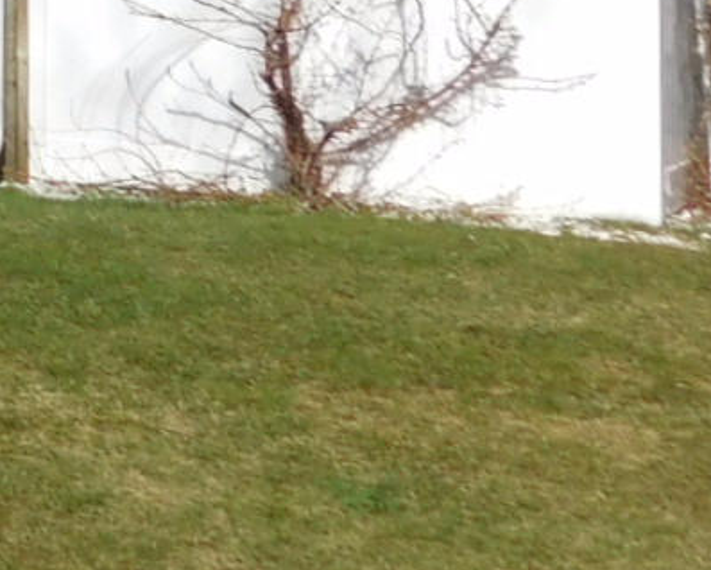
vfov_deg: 7.4
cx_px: -1033
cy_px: -608
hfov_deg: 8.7
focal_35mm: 201
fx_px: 4232
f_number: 7
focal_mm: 6.3
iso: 125
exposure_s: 1/400
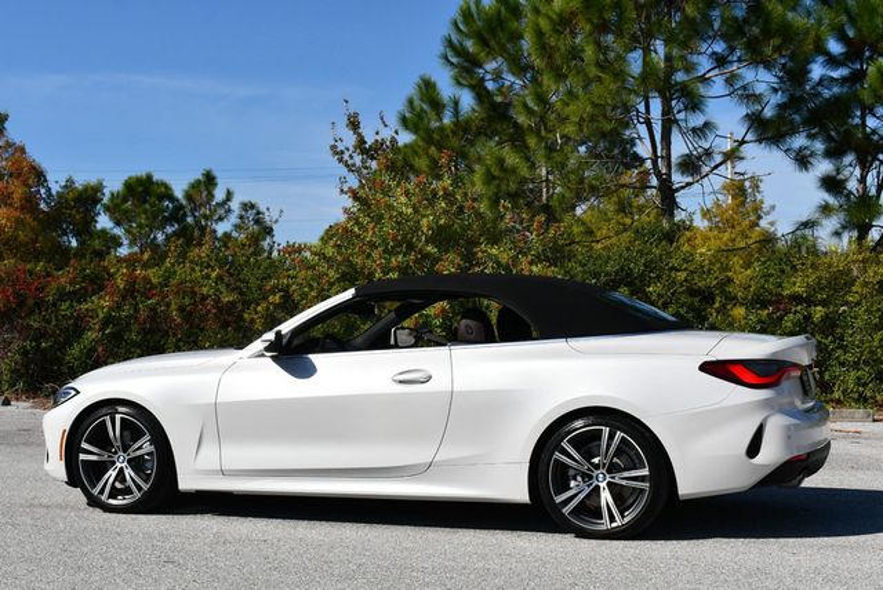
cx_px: 442
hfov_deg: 34.5
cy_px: 295
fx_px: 1424
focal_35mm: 58
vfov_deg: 23.4
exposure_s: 1/400
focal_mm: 29
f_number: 10
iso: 100
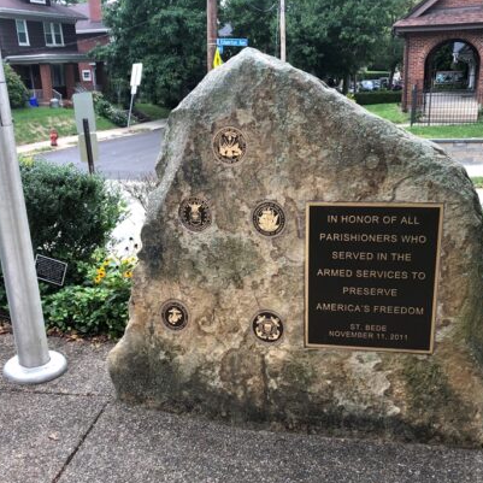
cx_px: 246
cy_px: 259
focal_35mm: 37
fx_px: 584
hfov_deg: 44.9
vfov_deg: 44.9
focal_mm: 3.99
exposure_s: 1/120
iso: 50
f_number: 1.8
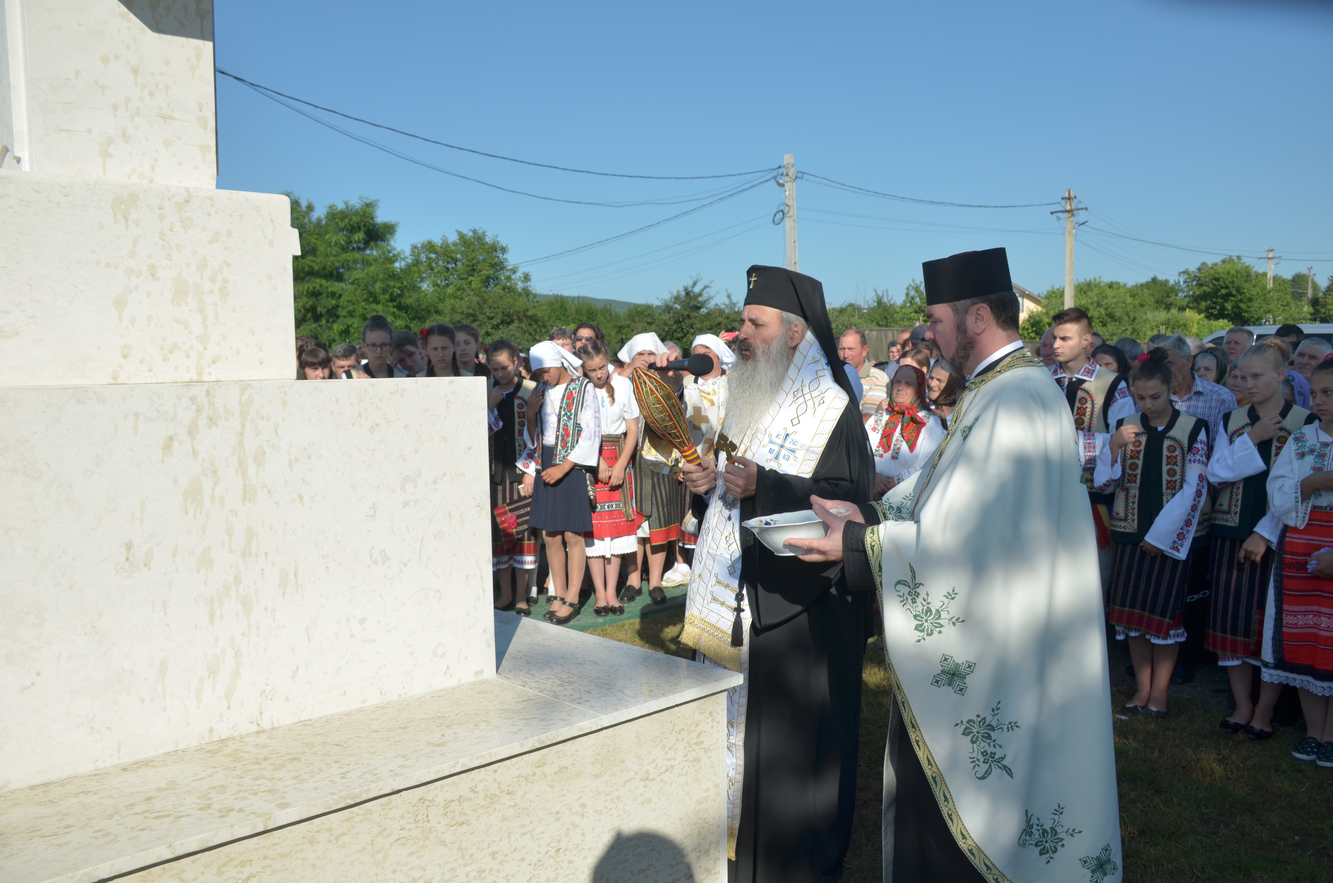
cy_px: 442
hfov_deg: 67.5
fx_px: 998
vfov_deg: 47.7
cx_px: 666
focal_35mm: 27
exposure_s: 1/1000
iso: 250
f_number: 5.6
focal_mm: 18
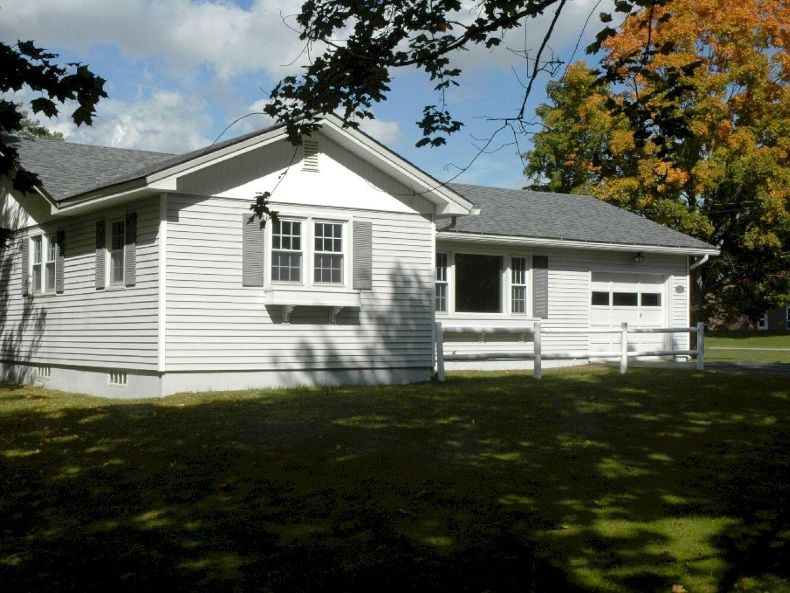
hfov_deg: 37.8
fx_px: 1154
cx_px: 352
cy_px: 297
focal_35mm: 51
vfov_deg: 28.8
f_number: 16
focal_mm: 31
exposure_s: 1/250
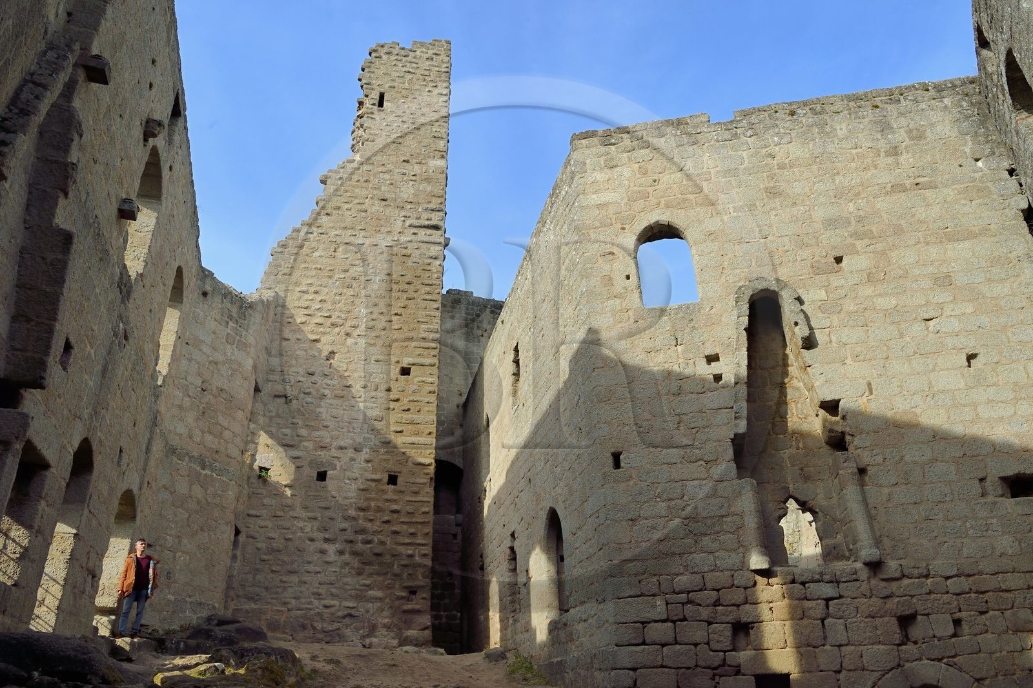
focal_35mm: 24
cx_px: 516
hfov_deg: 73.8
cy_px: 344
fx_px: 688
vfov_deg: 53.1
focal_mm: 24
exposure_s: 1/320
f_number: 13
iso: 400
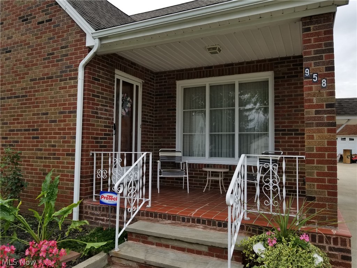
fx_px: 268
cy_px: 134
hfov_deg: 67.3
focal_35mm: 26
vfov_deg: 53.1
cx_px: 178
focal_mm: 4.25
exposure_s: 1/1832
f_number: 1.7
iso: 50
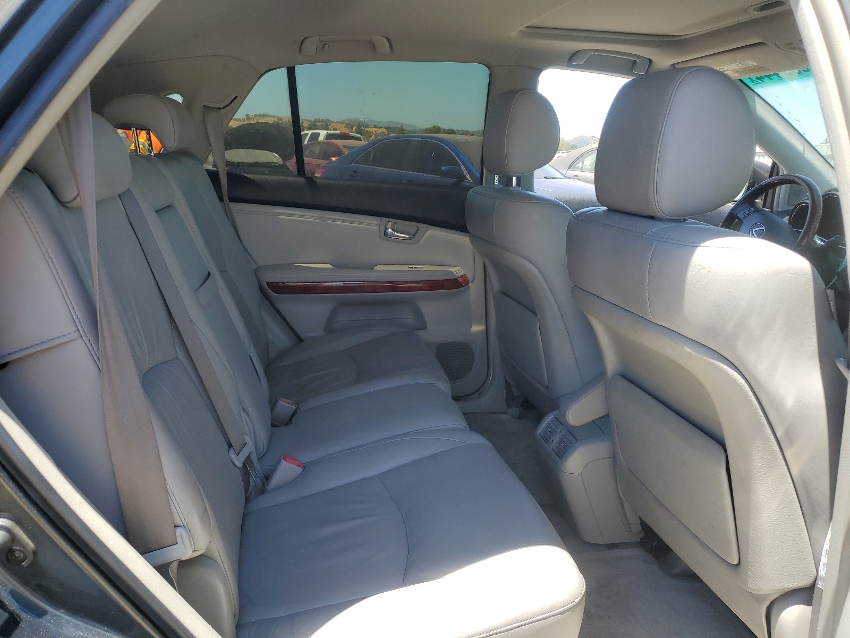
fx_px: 638
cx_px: 425
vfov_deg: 53.1
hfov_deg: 67.3
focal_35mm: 26
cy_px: 319
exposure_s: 1/667
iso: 50
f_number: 1.5
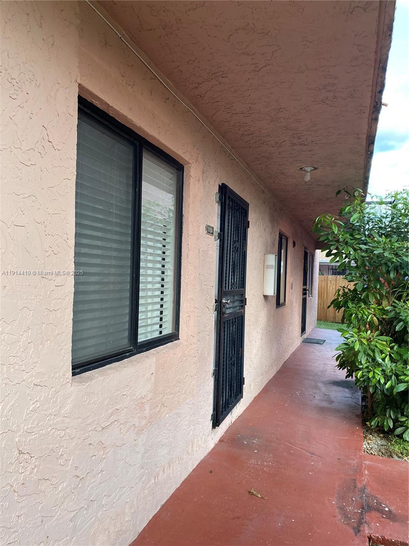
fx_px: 410
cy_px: 273
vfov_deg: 67.3
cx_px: 204
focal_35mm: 26
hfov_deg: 53.1
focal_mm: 4.25
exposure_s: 1/121
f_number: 1.8
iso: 100
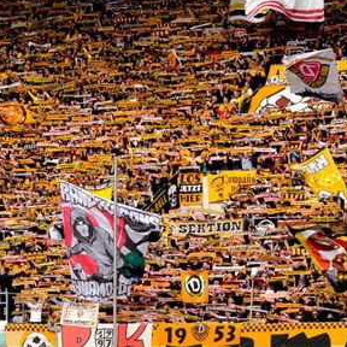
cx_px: 282
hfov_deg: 9.9
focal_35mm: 176
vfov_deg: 9.9
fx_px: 1996
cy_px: 155
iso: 320
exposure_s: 1/320
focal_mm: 70
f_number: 7.1
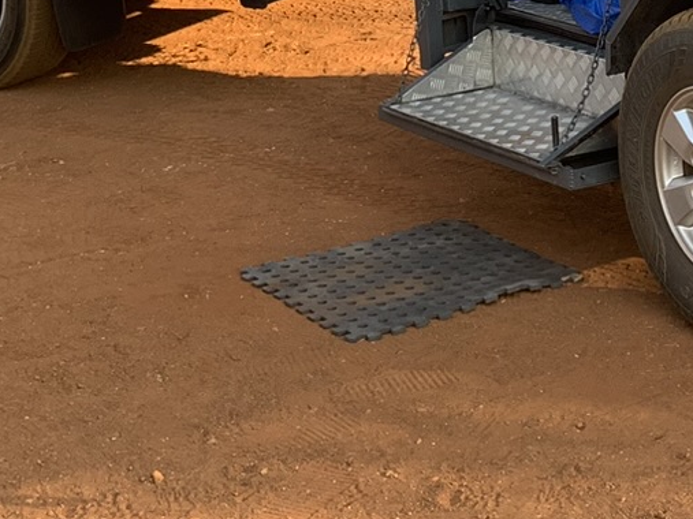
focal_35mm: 105
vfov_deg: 13.1
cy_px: -328
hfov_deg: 18.4
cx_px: 619
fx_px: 2102
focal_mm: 4.25
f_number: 1.8
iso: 25
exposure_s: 1/224
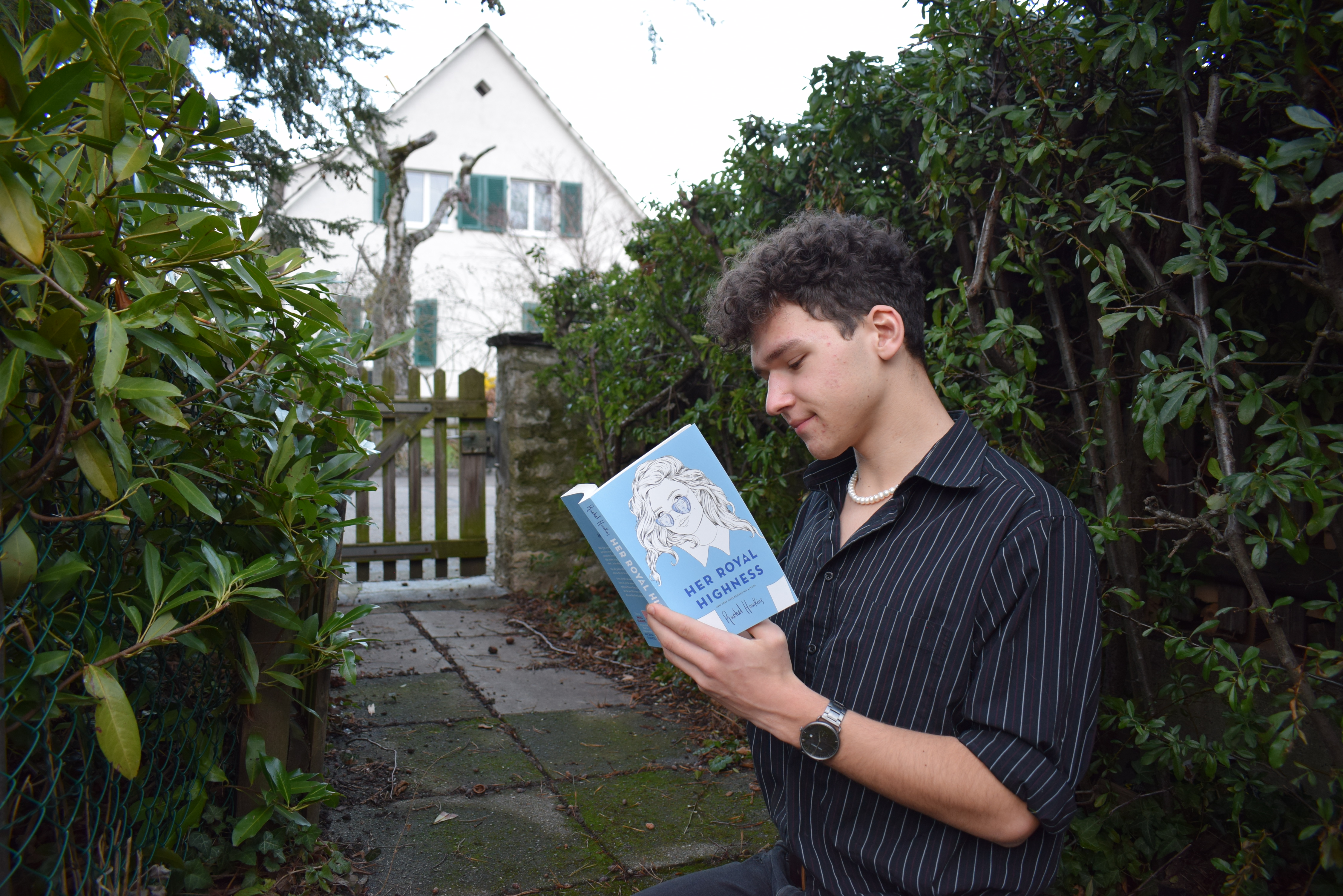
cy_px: 448
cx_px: 672
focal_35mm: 27
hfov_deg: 67.4
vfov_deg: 48.0
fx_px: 1007
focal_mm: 18
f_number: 4
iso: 400
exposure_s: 1/30
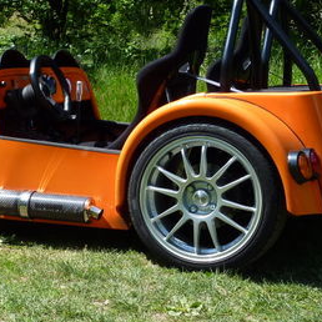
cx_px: 27
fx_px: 968
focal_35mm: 92
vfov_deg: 18.9
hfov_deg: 18.5
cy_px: 170
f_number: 4
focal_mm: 6.9
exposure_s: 1/320
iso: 80
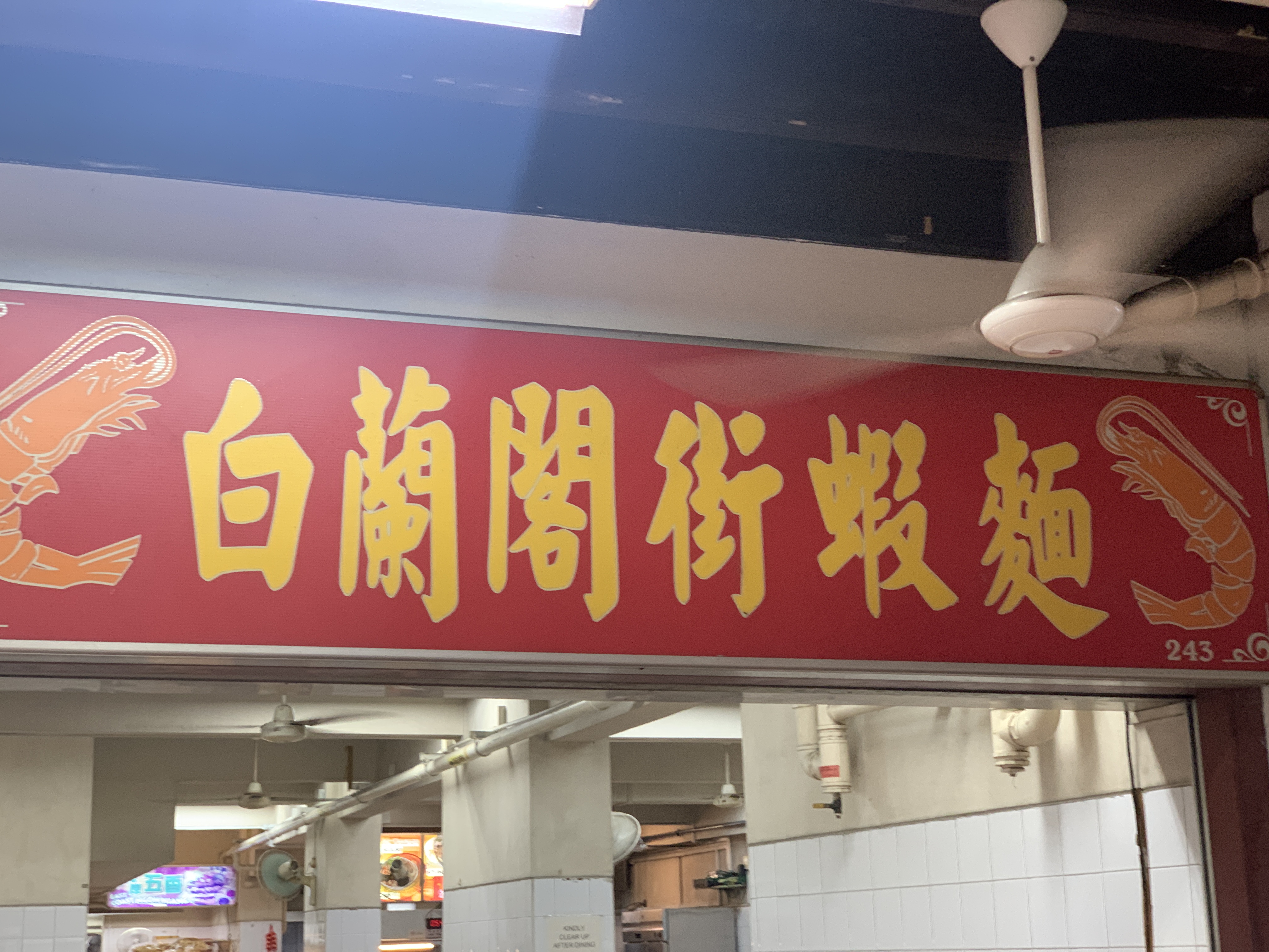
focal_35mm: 52
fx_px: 1906
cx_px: 634
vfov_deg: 28.0
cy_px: 476
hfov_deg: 36.8
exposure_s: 1/50
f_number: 2.4
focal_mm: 6
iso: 200
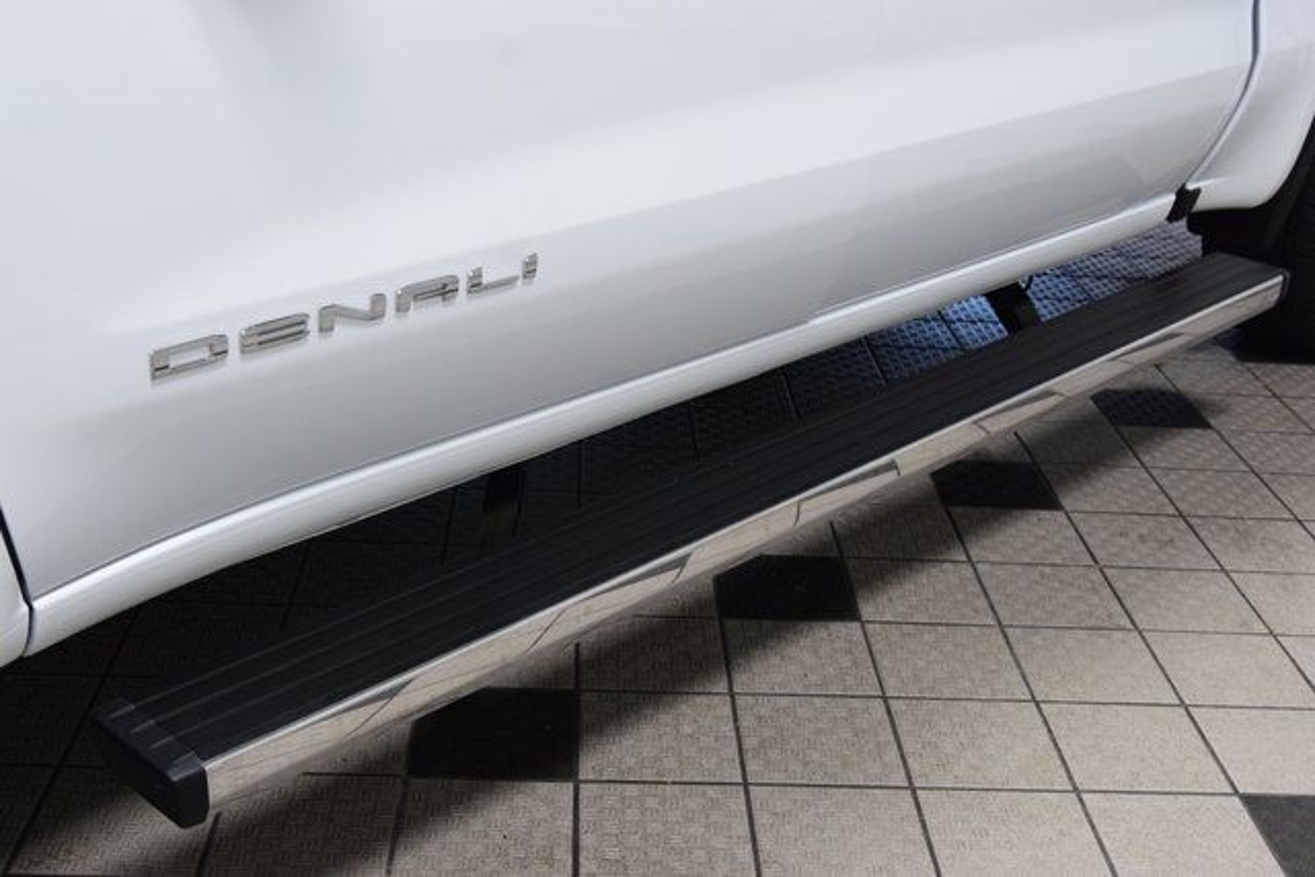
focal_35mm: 46
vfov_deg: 29.0
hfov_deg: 42.3
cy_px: 438
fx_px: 1699
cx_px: 658
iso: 1600
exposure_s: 1/60
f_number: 5.6
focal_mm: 31
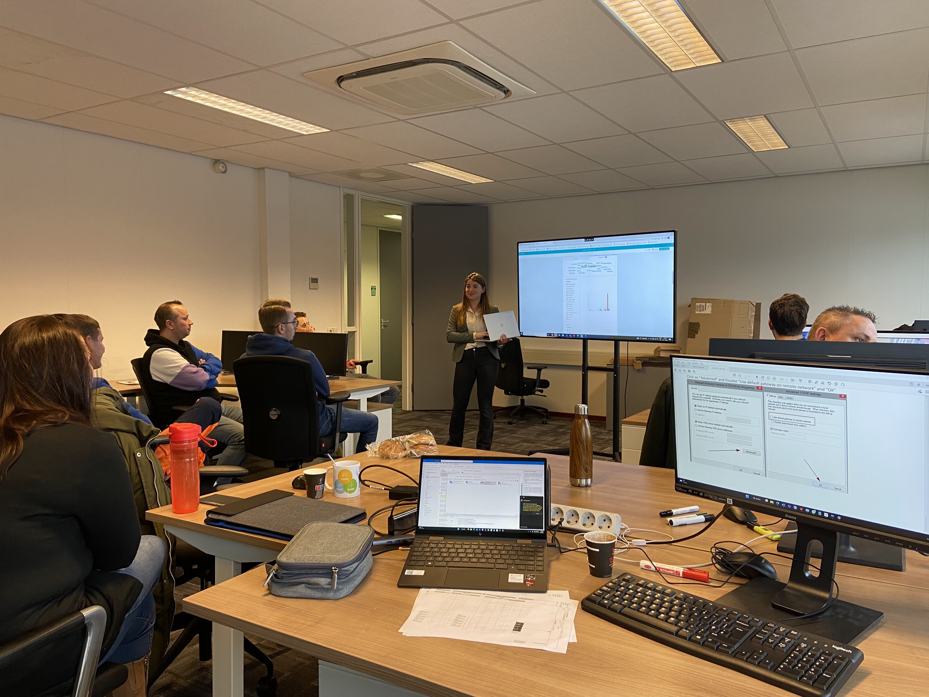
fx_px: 698
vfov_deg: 53.1
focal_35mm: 26
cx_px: 464
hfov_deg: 67.3
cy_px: 348
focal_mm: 4.25
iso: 80
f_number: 1.8
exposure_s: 1/50
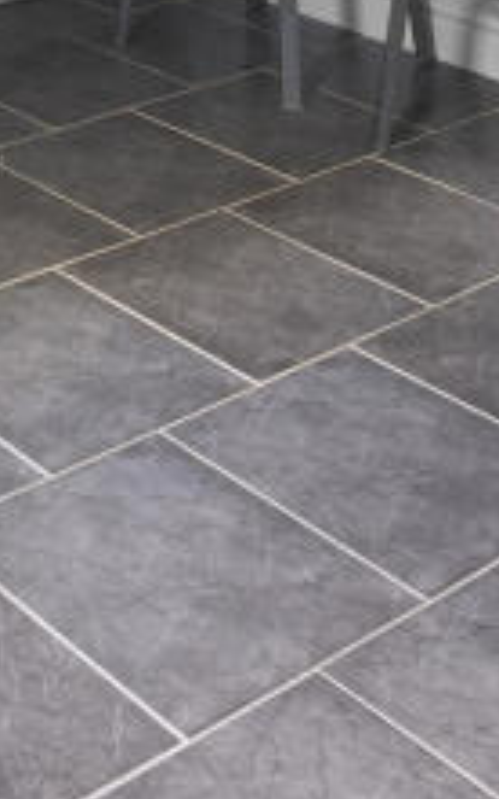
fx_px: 1546
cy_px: -295
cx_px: -304
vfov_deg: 24.5
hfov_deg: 16.3
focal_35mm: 71
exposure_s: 8.5
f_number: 8
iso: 160
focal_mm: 10
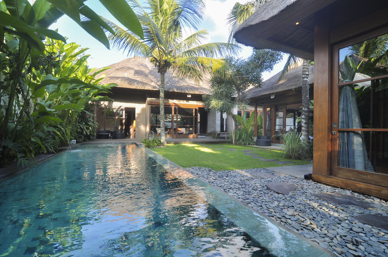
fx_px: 178
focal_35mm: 16
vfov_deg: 71.9
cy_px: 128
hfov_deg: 95.0
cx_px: 194
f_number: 6.3
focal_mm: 11
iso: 320
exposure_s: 1/100
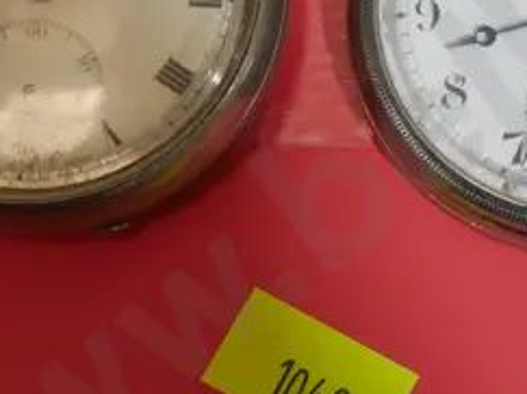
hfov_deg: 9.9
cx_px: 776
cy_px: -122
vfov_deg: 7.6
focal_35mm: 194
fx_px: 2952
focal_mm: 23
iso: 640
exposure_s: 1/60
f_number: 5.6
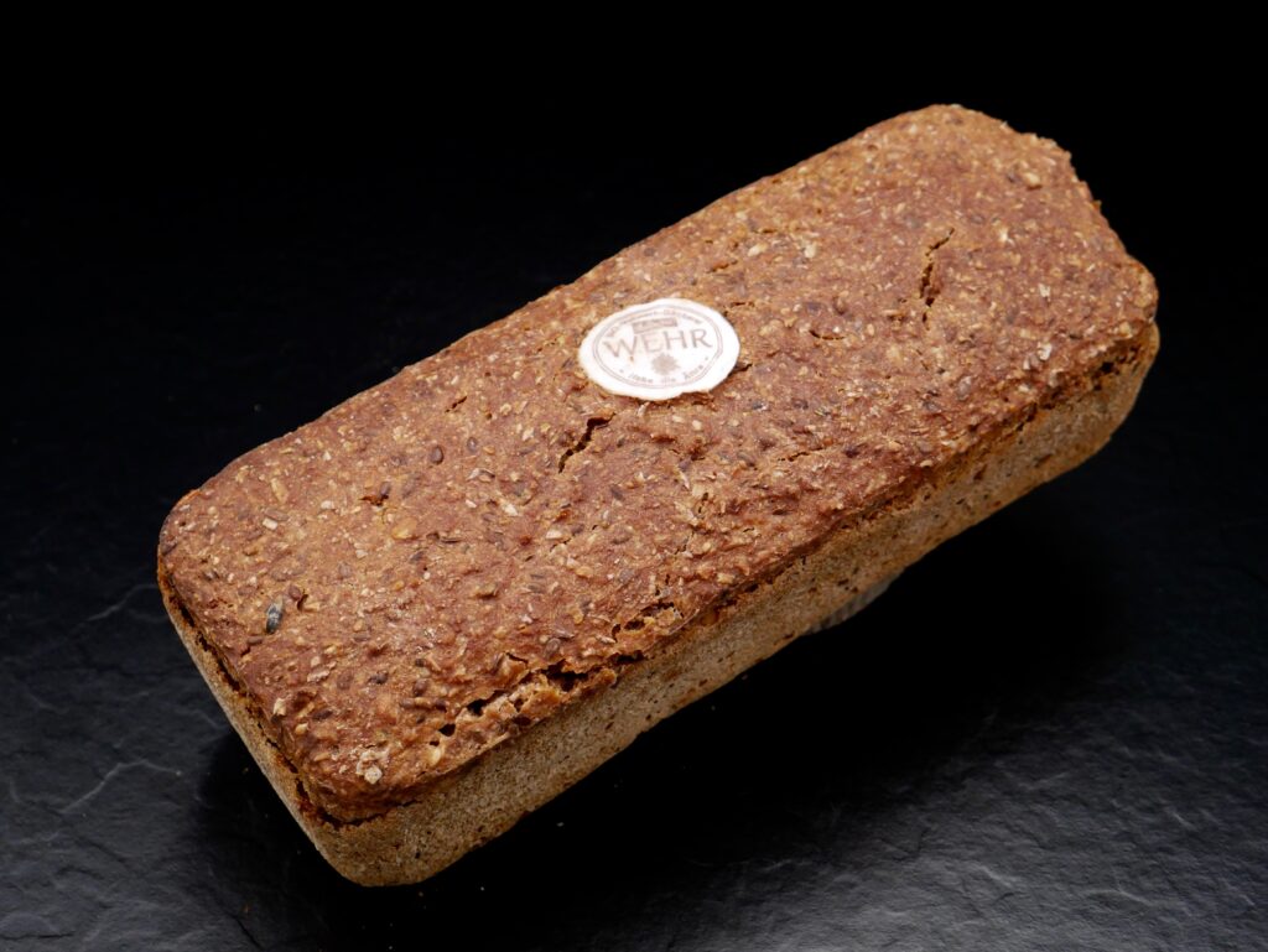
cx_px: 634
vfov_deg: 21.0
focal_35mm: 70
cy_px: 476
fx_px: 2565
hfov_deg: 27.8
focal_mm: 35
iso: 1000
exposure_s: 1/80
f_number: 5.5
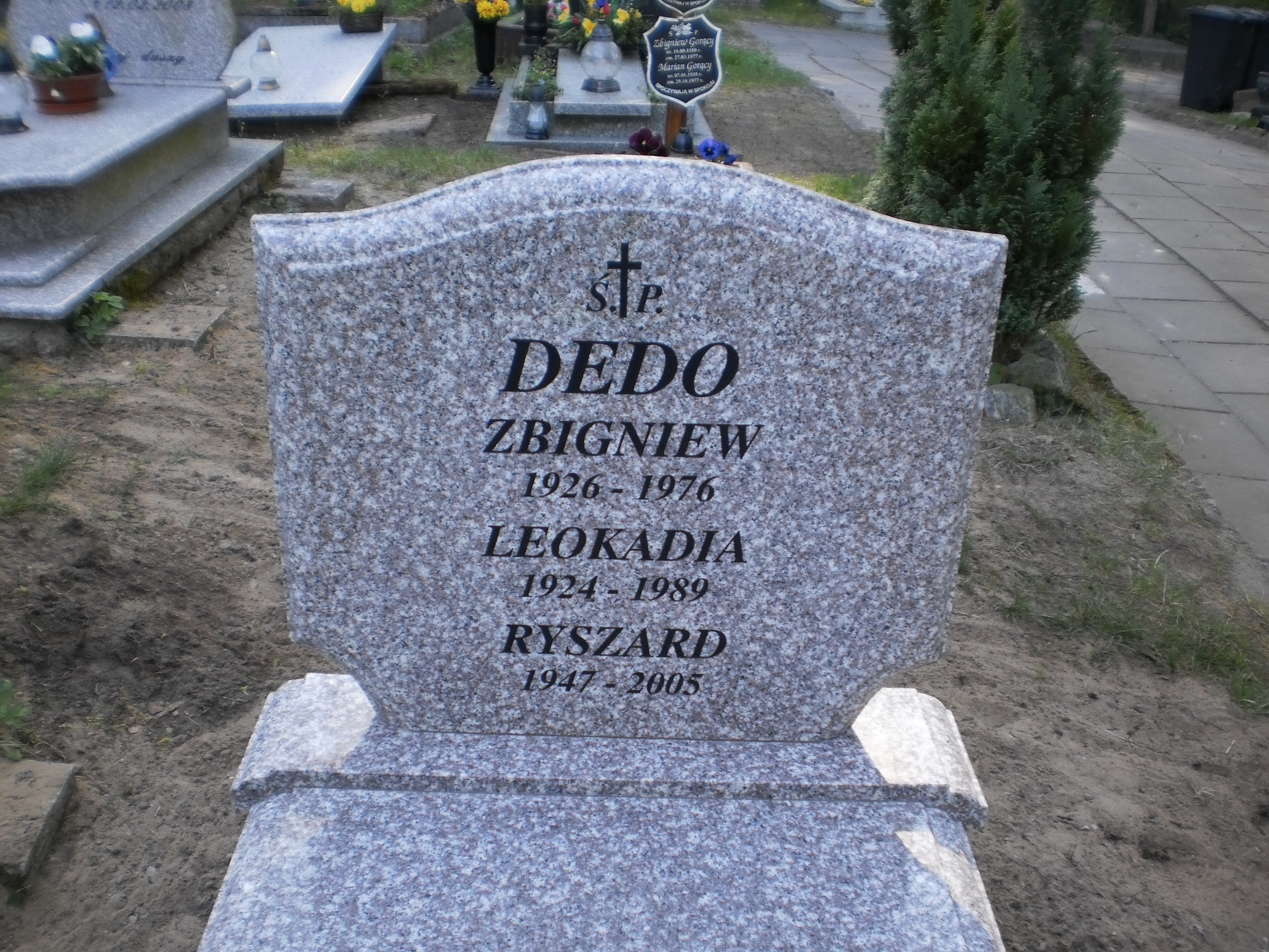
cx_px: 634
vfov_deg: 39.7
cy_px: 476
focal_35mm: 36
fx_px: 1320
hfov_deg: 51.4
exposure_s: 1/100
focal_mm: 6.3
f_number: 3.1
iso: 100
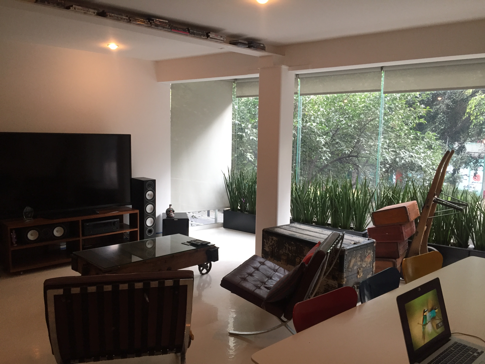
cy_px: 182
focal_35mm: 29
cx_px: 242
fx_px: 406
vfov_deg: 48.2
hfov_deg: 61.7
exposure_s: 1/30
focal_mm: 4.15
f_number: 2.2
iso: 50
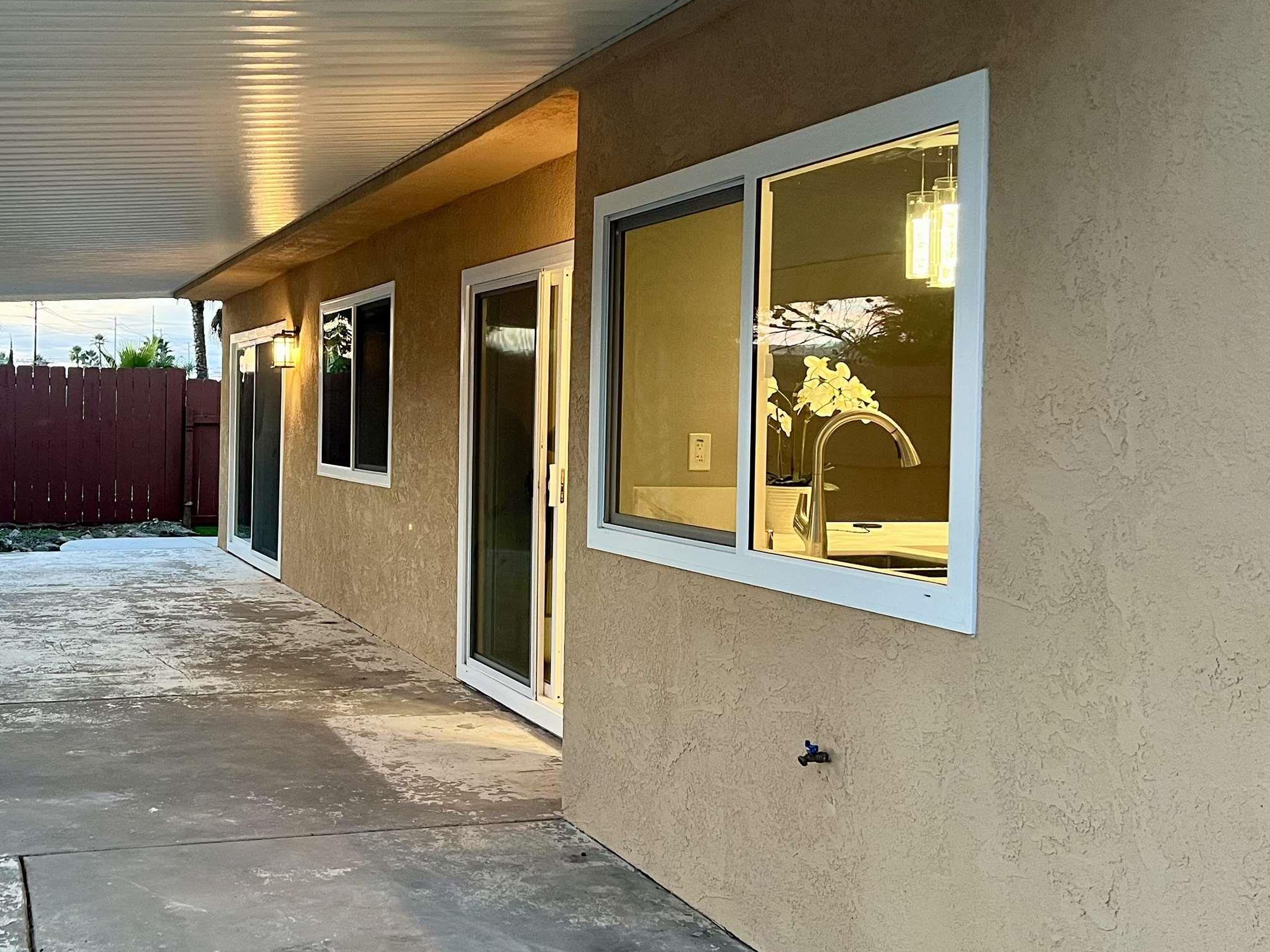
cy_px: 421
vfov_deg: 35.9
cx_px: 348
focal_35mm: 40
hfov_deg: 45.5
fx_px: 1468
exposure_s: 1/60
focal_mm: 5.7
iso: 200
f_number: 1.5
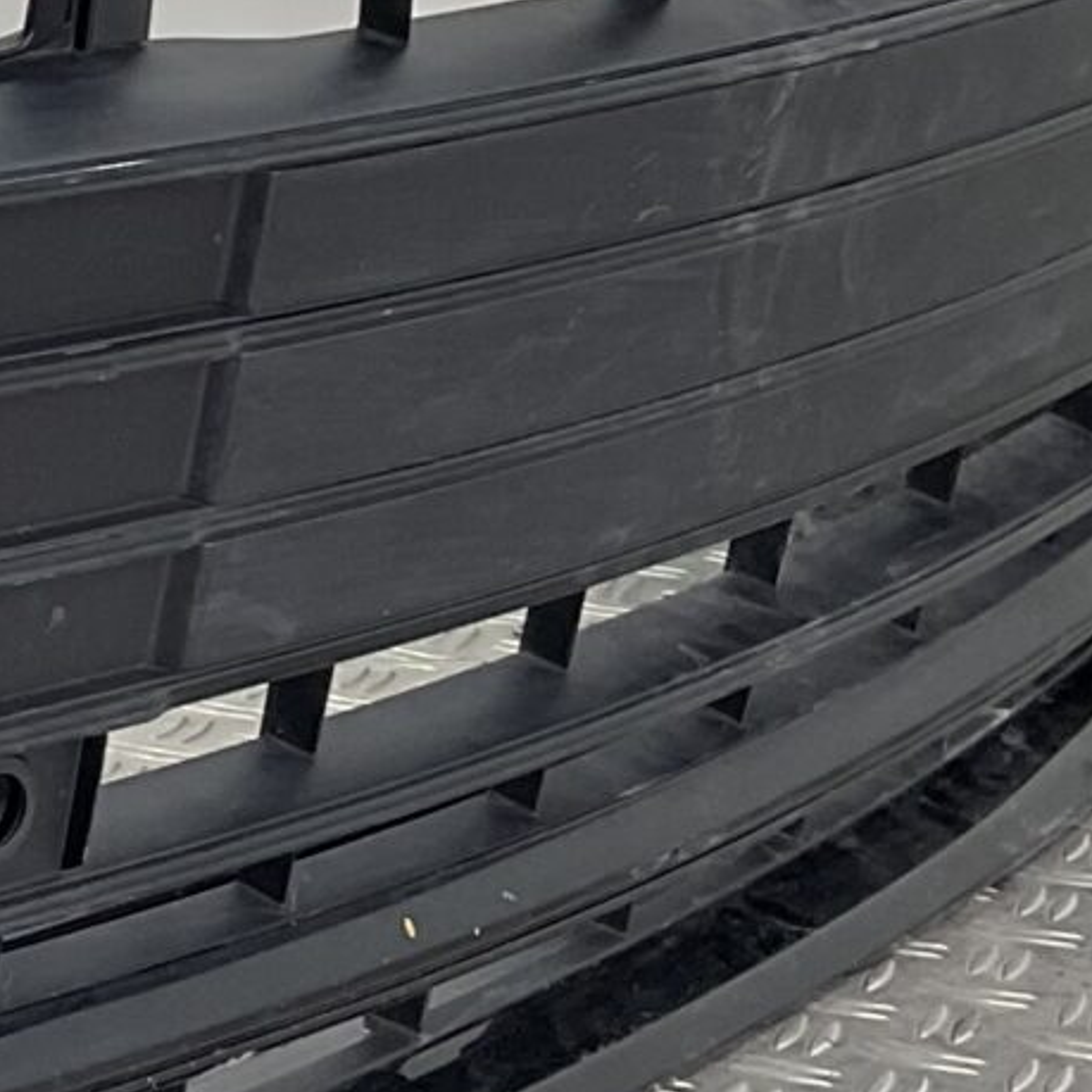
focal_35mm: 143
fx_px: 5104
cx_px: -1109
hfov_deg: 11.1
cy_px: 10
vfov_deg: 12.1
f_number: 1.8
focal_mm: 3
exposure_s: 1/102
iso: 16
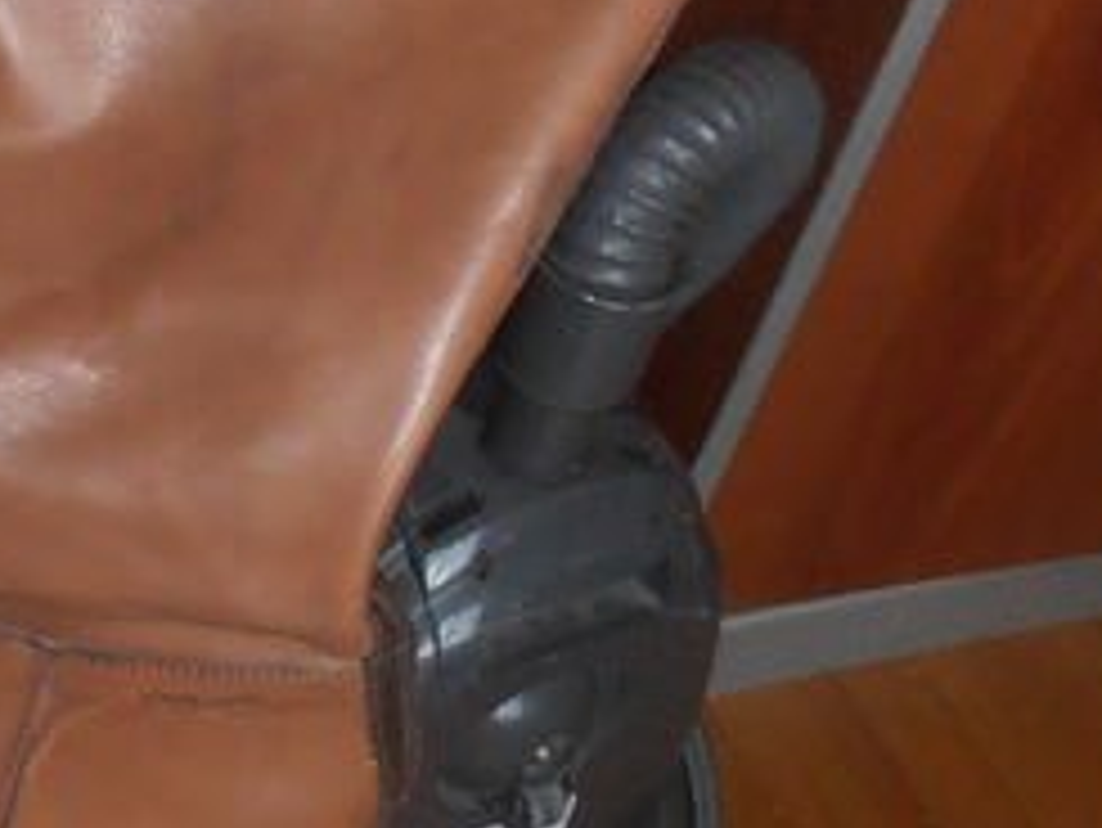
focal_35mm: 98
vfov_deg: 15.1
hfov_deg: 18.4
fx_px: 3121
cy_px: 508
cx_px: -396
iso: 125
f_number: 3
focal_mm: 4.2
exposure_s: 1/30
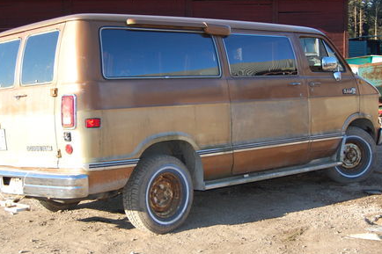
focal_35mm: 62
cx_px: 187
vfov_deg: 21.9
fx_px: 658
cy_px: 112
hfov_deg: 32.4
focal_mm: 28
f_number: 5
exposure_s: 1/500
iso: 400
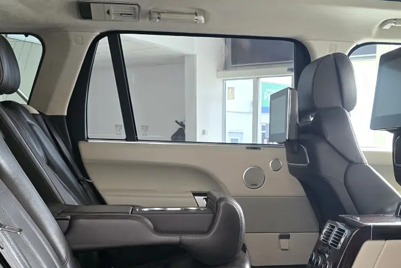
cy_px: 230
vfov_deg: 26.8
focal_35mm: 49
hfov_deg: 40.1
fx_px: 546
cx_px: 250
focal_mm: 6.3
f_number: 1.7
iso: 1000
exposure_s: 1/100
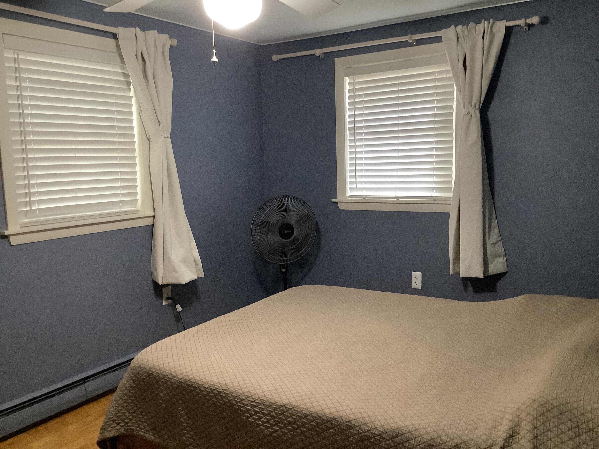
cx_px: 300
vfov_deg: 45.4
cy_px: 224
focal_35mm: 31
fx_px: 536
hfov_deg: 58.4
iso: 400
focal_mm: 3.3
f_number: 2.4
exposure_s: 1/30
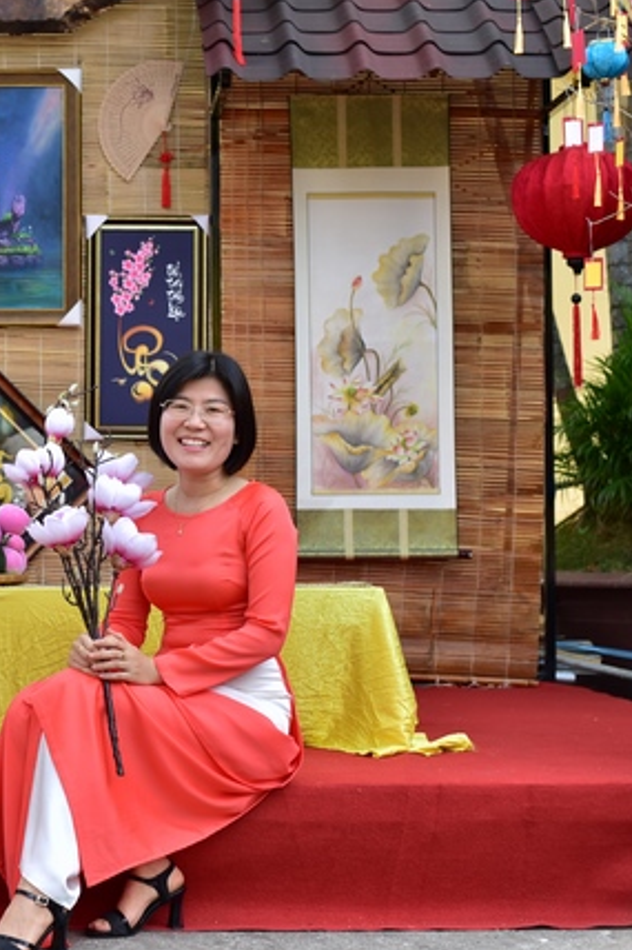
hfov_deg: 17.5
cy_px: 471
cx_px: -13
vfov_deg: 26.7
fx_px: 2003
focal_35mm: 76
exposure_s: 1/125
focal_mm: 50
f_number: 4
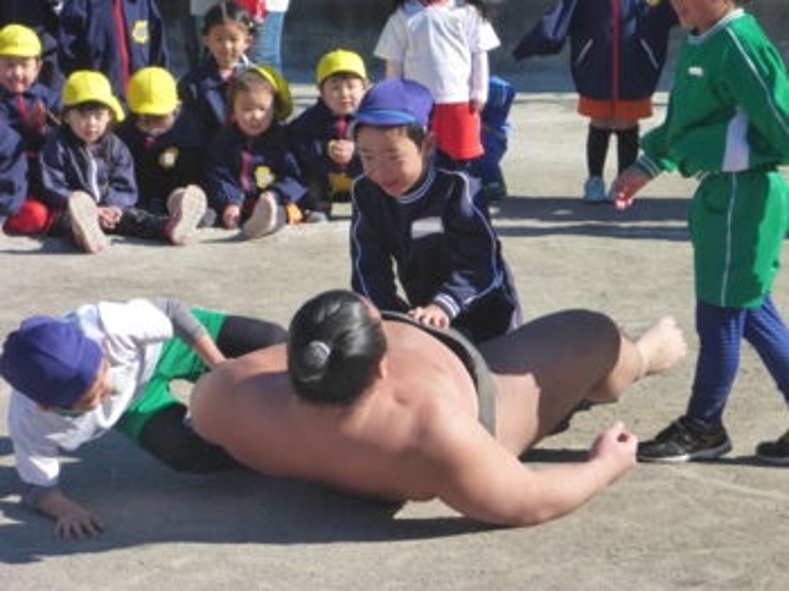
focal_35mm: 125
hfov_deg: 15.8
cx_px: 394
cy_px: 296
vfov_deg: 11.8
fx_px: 2847
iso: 250
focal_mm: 20.3
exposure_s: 1/500
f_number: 5.8
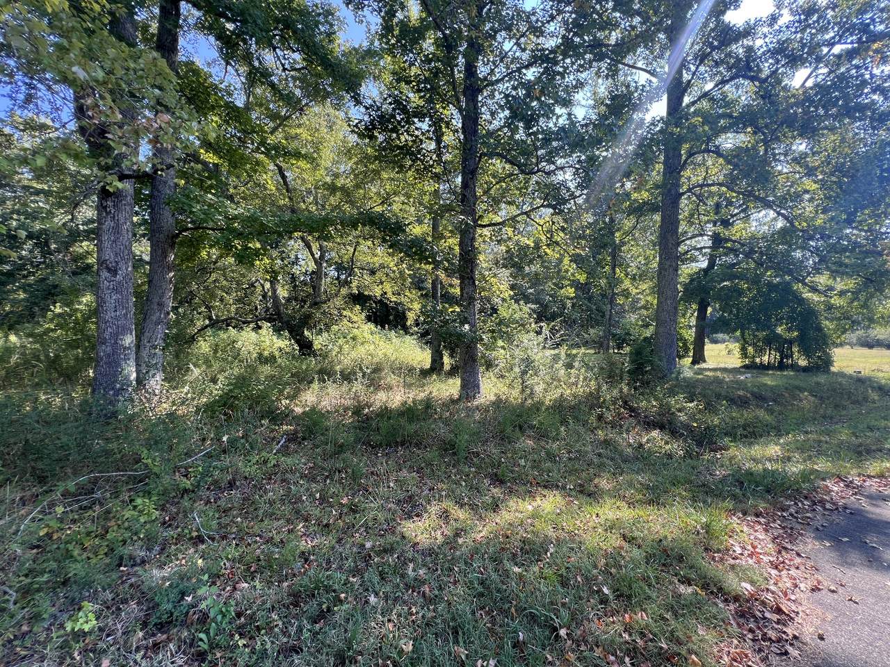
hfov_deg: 106.2
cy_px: 334
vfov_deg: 89.9
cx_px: 445
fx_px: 334
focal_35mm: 13
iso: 32
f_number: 1.8
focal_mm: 1.57
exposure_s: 1/230
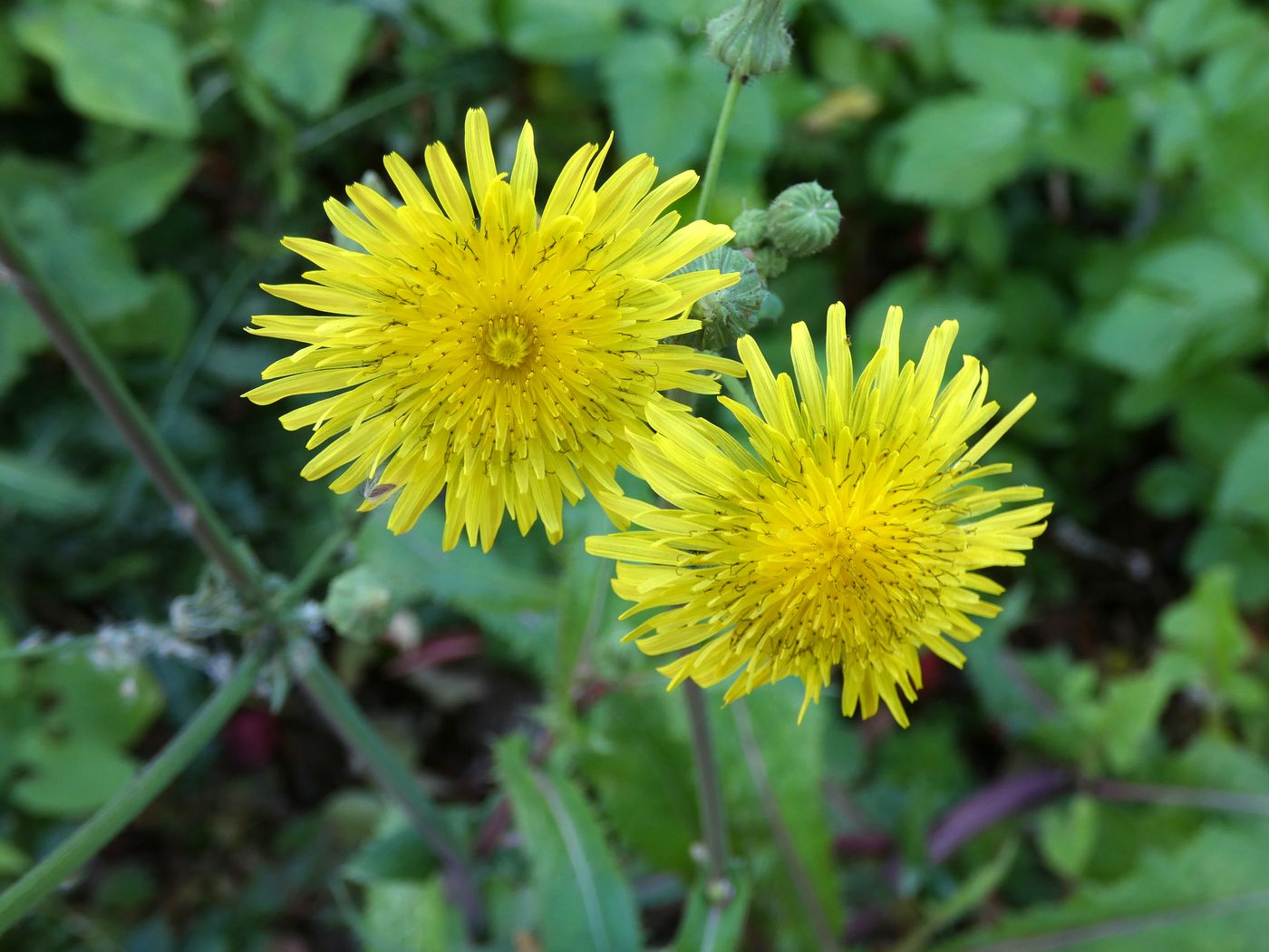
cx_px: 634
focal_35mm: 48
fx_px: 1760
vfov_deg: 30.3
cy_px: 476
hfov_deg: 39.7
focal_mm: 8.6
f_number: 3.8
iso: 80
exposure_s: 1/80
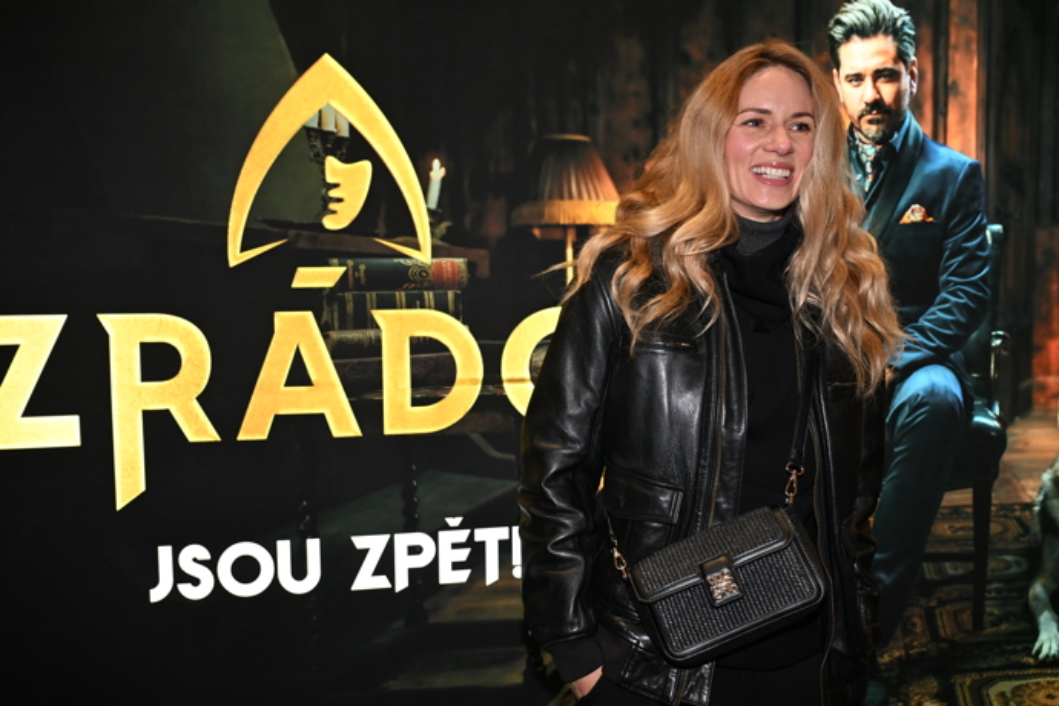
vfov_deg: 36.9
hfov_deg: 53.1
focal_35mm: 36
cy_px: 353
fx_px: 1059
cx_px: 530
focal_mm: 36
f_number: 5
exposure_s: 1/125
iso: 2500
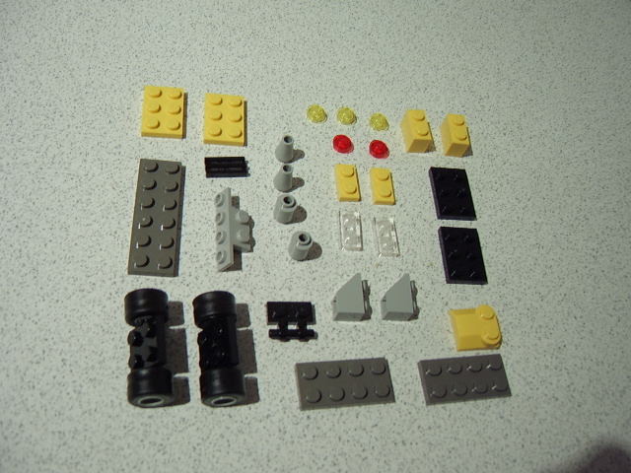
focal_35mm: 31
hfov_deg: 58.4
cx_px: 316
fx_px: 565
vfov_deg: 45.4
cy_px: 236
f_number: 2.7
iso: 100
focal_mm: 8.13
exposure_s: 1/15
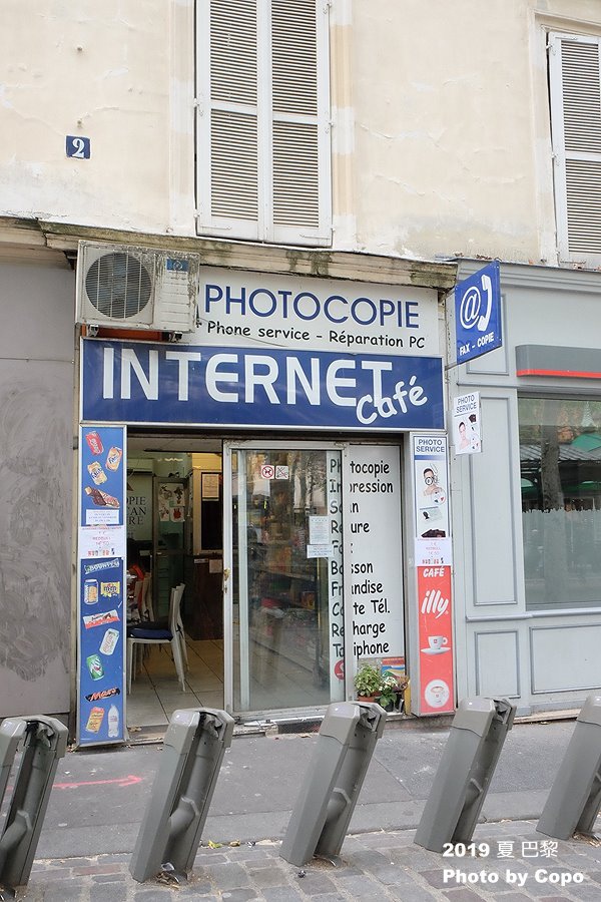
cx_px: 300
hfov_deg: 45.0
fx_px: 726
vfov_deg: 63.7
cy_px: 451
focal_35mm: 29
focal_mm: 19.6
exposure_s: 1/90
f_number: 14
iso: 3200
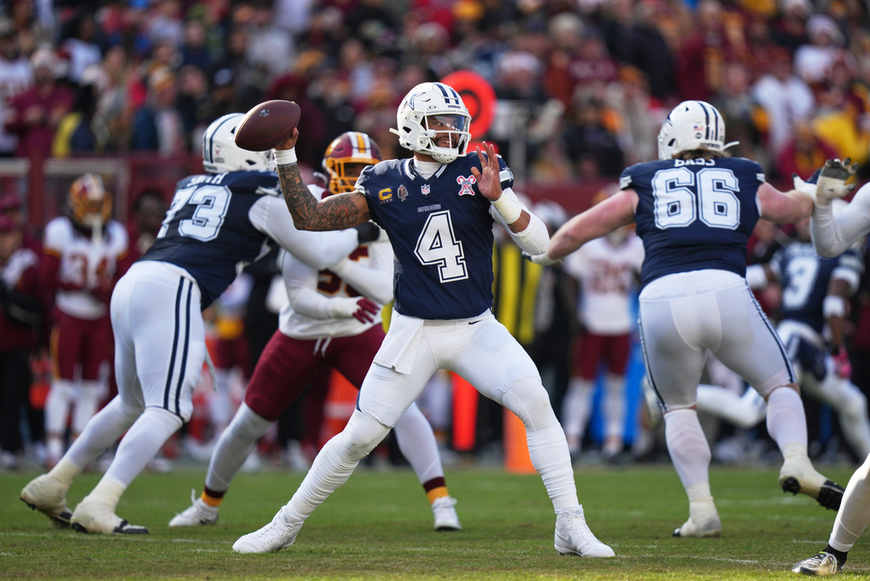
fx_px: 9667
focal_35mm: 400
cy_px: 290
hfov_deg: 5.2
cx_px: 435
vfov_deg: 3.4
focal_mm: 400
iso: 320
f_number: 2.8
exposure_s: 1/3200
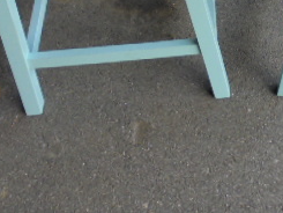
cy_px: -43
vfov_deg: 20.3
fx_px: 556
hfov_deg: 27.4
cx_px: 259
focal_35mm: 68
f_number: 3.5
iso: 160
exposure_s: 1/80
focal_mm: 4.6
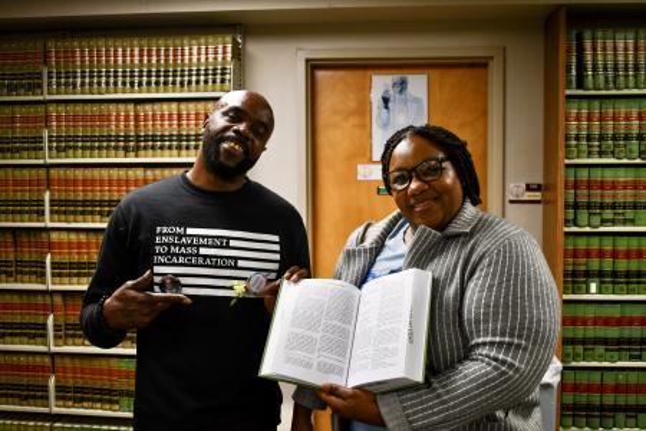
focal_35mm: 39
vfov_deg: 34.2
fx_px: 700
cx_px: 323
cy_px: 216
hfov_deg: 49.6
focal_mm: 26
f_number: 4
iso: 1000
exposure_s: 1/125
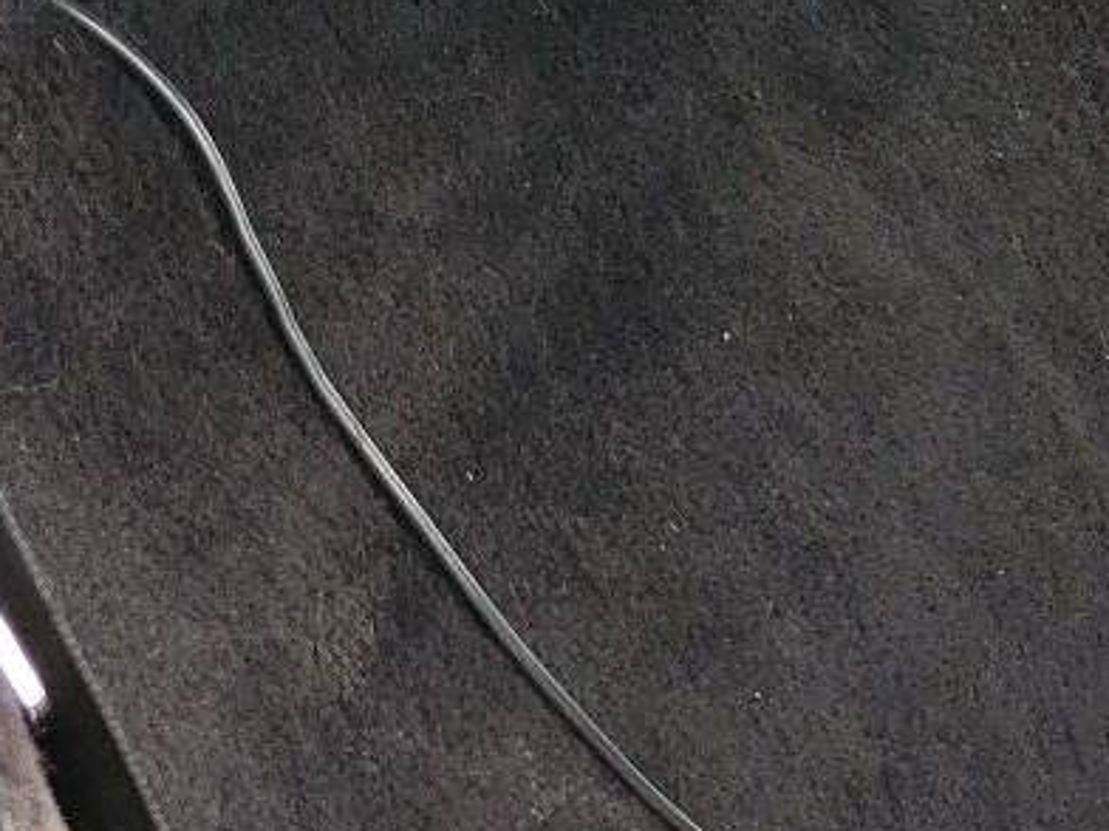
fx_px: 3396
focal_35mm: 106
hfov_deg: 17.0
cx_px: 1618
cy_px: 189
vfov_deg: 13.9
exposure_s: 1/156
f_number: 1.5
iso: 50
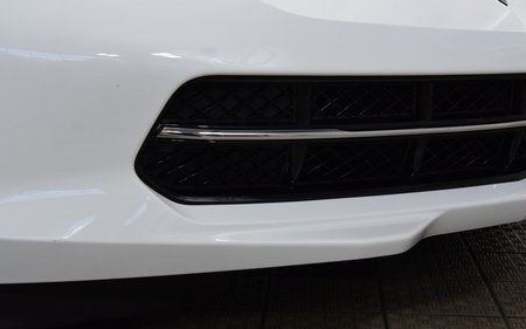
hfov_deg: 27.8
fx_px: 1061
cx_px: 279
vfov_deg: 17.6
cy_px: 162
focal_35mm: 74
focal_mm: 34
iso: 1400
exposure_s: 1/60
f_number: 8
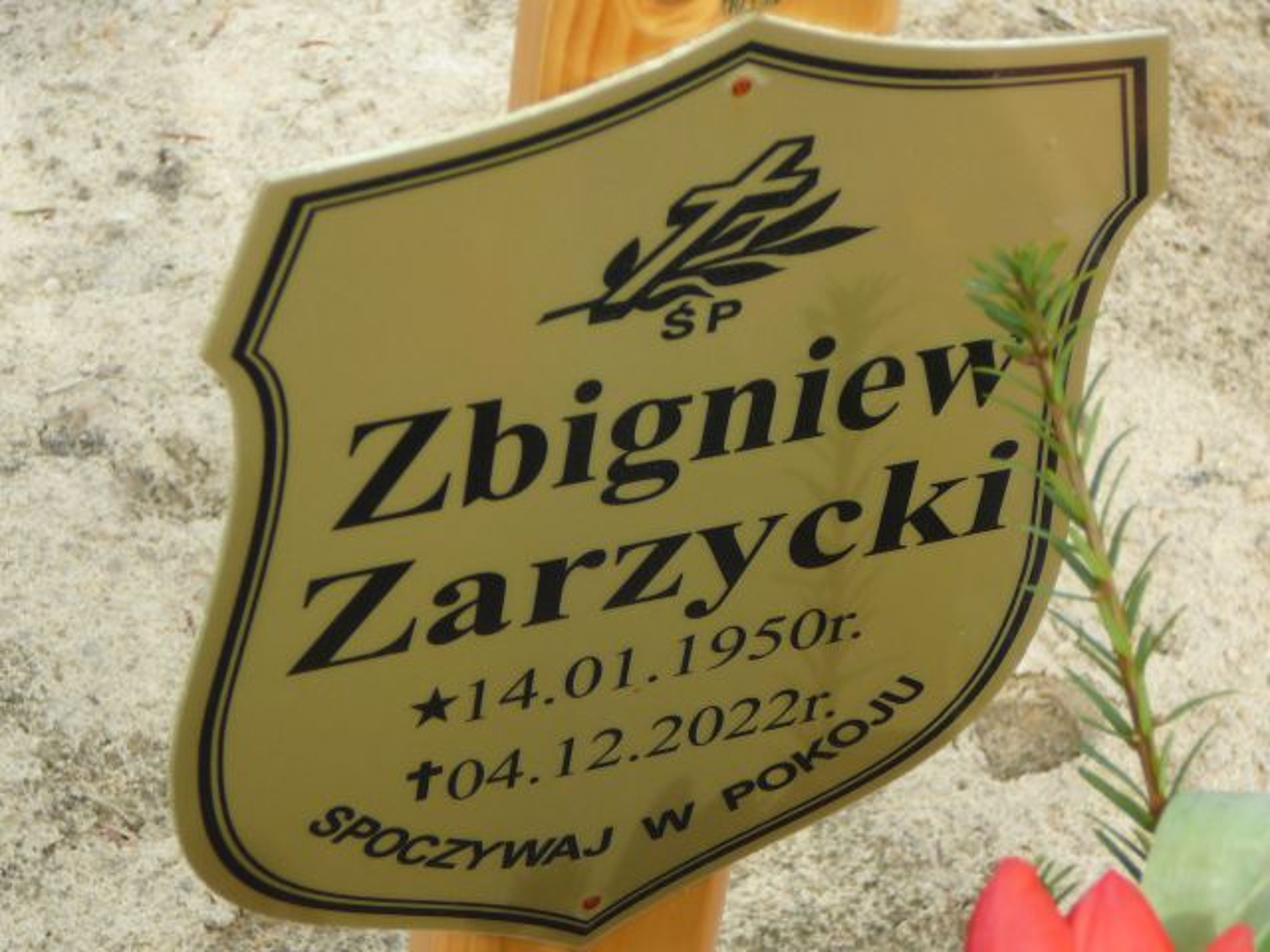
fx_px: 3852
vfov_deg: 14.1
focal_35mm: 105
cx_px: 635
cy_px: 476
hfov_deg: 18.7
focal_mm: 15.6
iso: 80
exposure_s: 1/250
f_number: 3.9
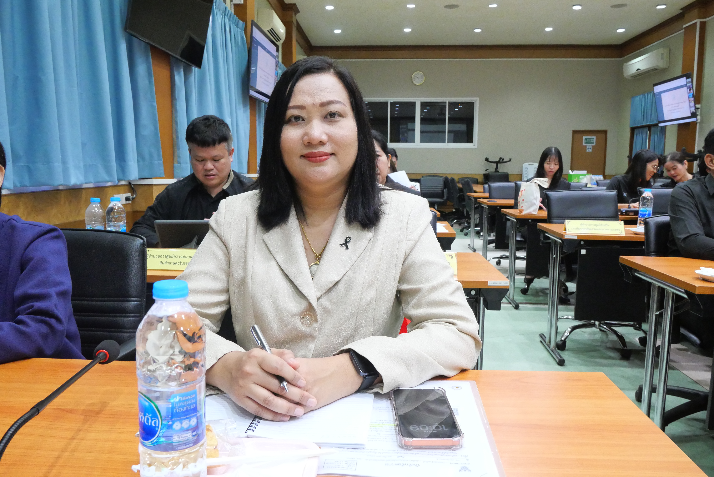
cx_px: 357
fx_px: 576
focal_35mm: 29
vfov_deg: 45.0
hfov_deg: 63.6
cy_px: 238
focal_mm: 14
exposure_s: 1/40
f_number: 6.3
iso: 3200
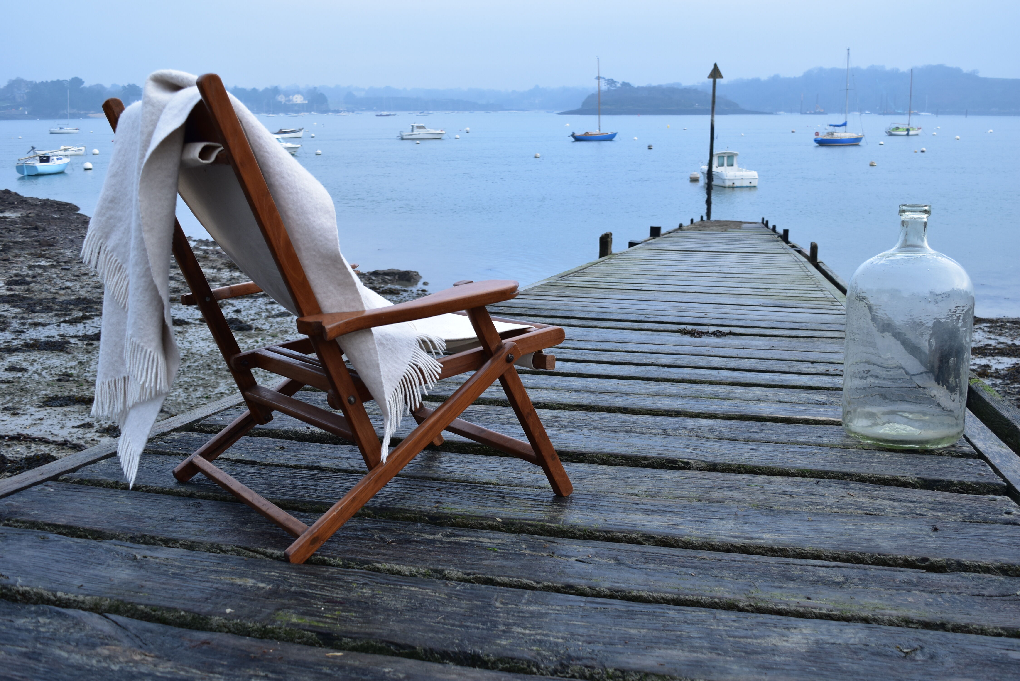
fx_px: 1020
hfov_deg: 53.1
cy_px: 340
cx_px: 510
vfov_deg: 36.9
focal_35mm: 36
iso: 200
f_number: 6.3
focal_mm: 24
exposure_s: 1/200
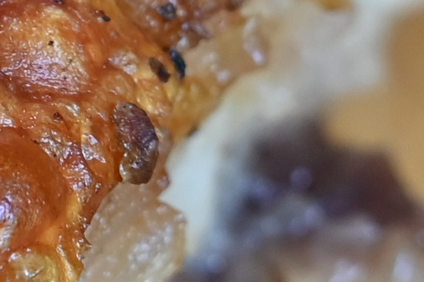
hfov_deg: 6.4
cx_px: -666
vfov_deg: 4.4
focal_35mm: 306
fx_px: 3601
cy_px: -227
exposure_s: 1/125
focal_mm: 40
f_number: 4.5
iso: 1000
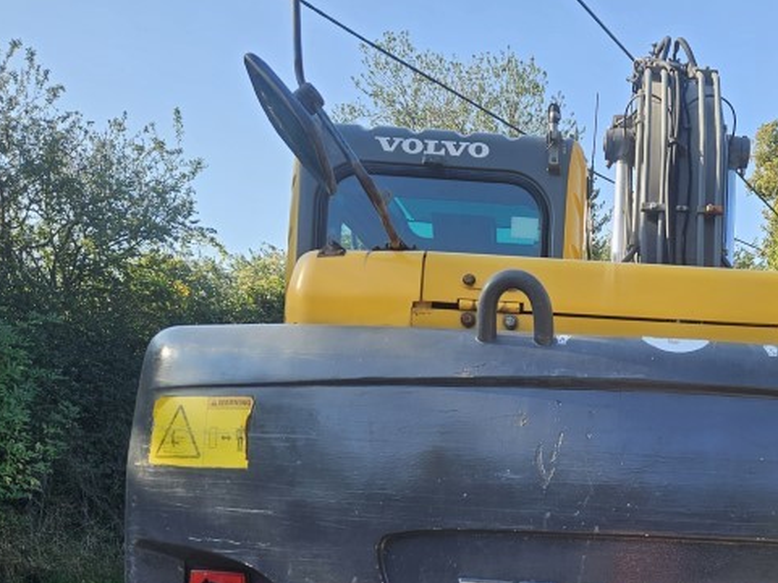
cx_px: 626
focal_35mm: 49
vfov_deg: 28.2
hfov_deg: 37.5
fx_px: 1100
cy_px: 555
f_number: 1.8
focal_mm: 5.4
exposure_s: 1/447
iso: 25
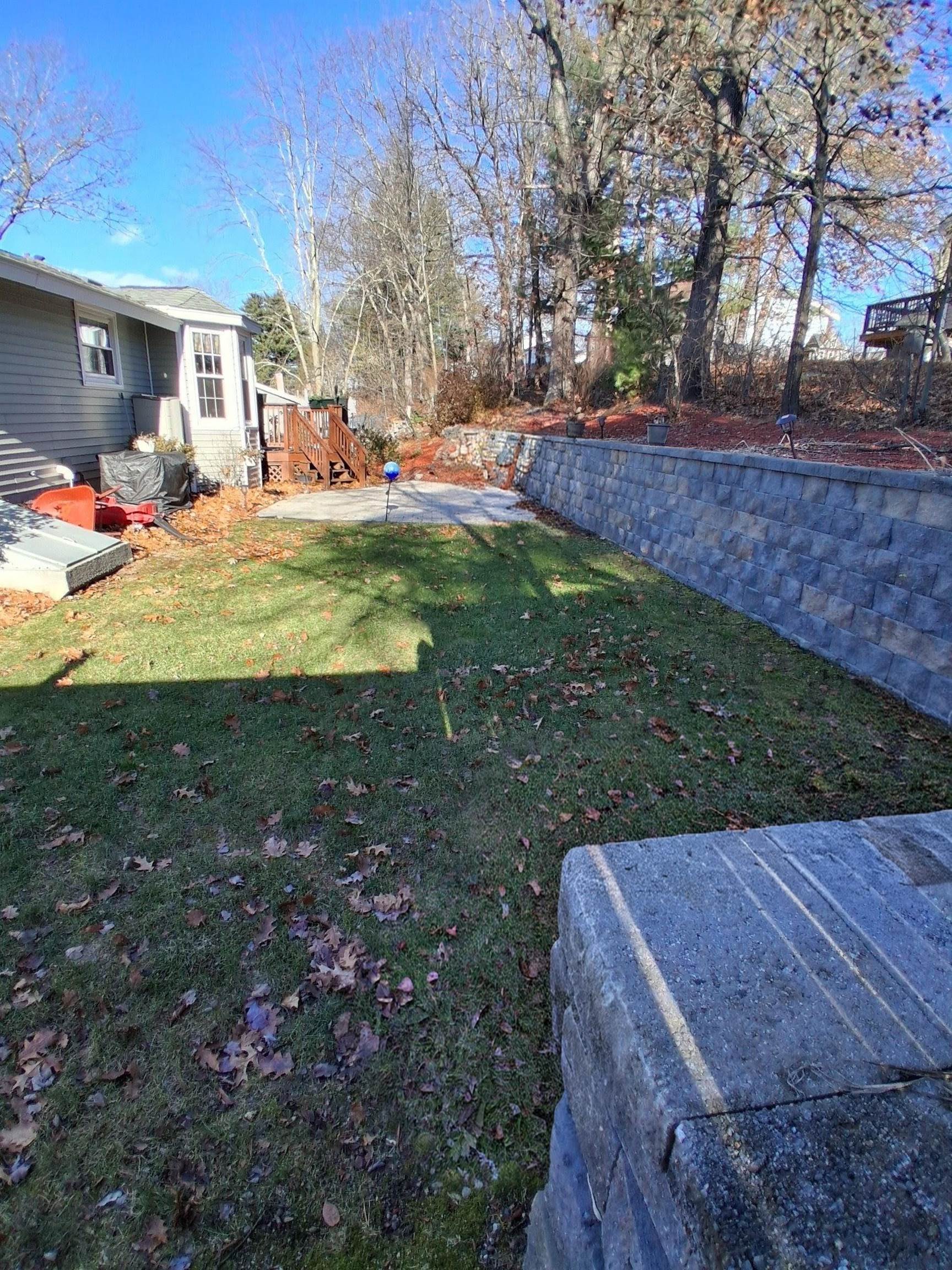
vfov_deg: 91.0
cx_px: 476
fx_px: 623
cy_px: 635
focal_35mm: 17
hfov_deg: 74.7
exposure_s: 1/439
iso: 50
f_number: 2.2
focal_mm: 1.4
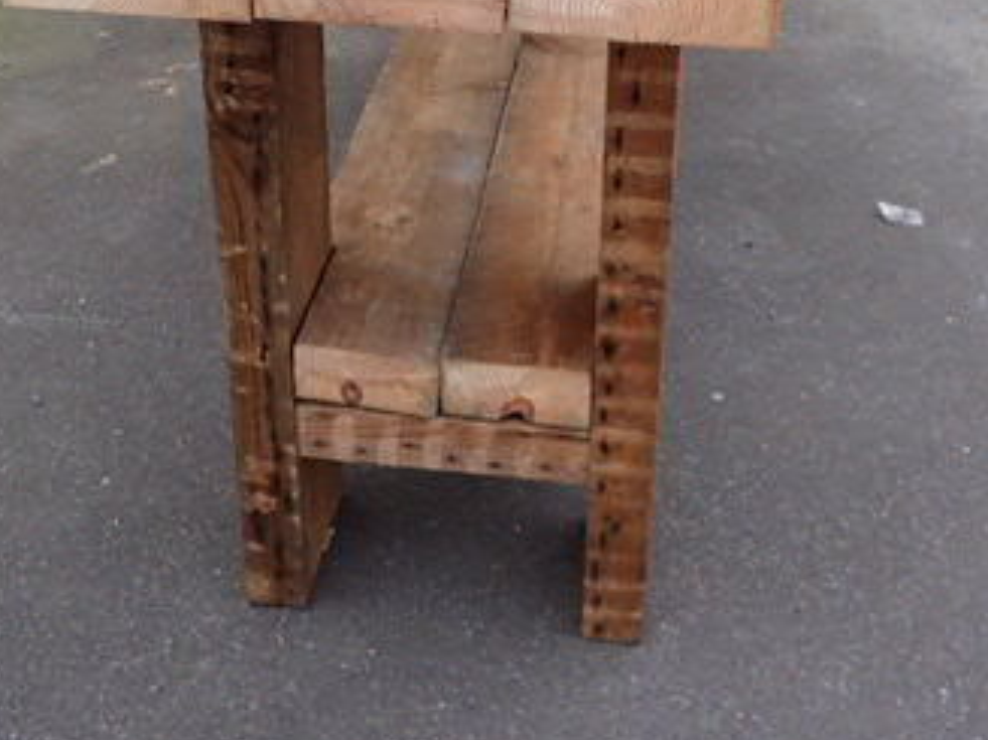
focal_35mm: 49
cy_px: 33
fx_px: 1398
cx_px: 462
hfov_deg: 38.9
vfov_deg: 28.2
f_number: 2
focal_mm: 4.5
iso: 400
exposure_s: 1/2000
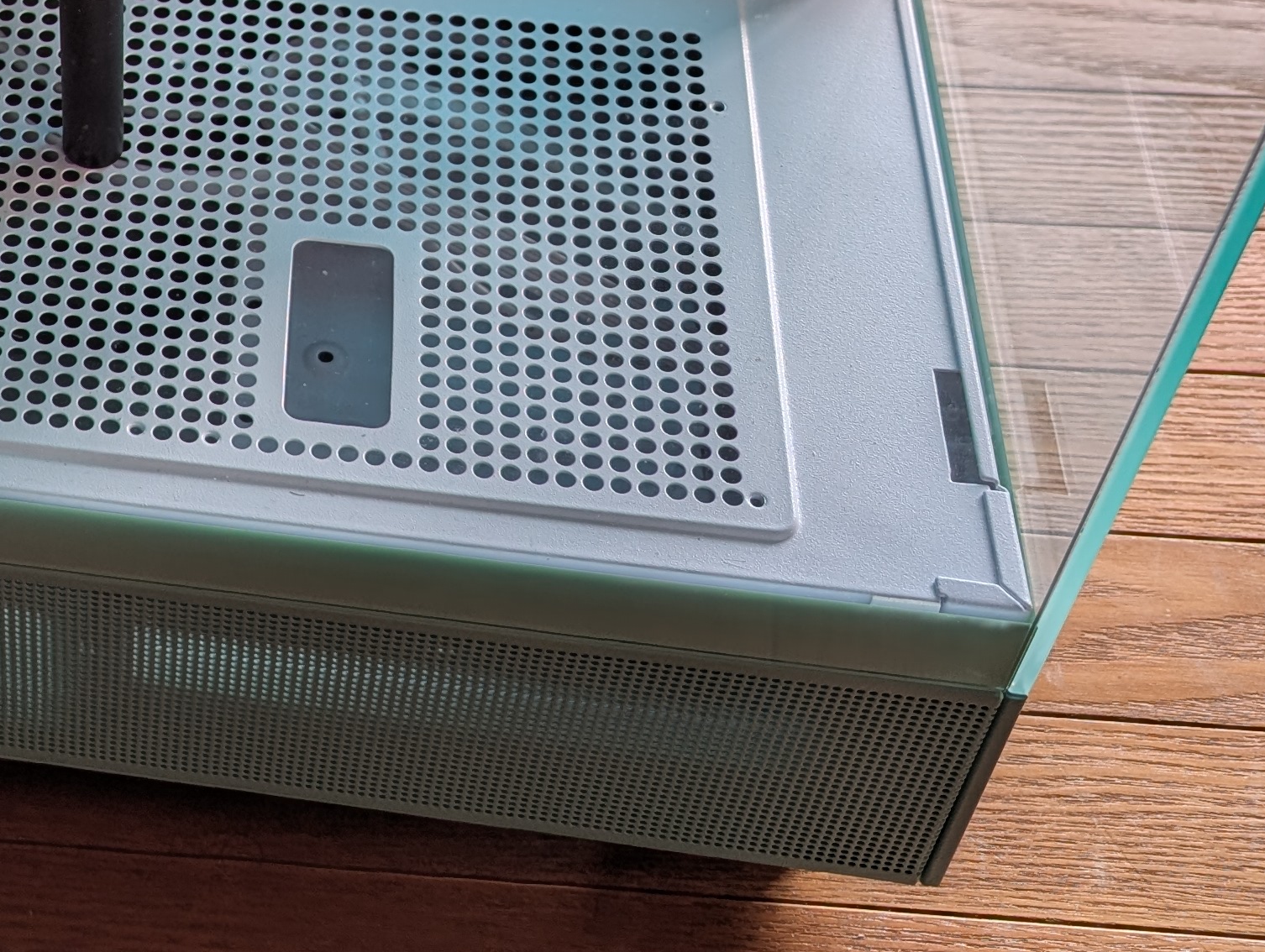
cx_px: -128
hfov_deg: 27.3
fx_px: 2379
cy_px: -96
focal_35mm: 65
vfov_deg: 21.5
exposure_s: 1/115
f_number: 1.68
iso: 17
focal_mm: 6.9
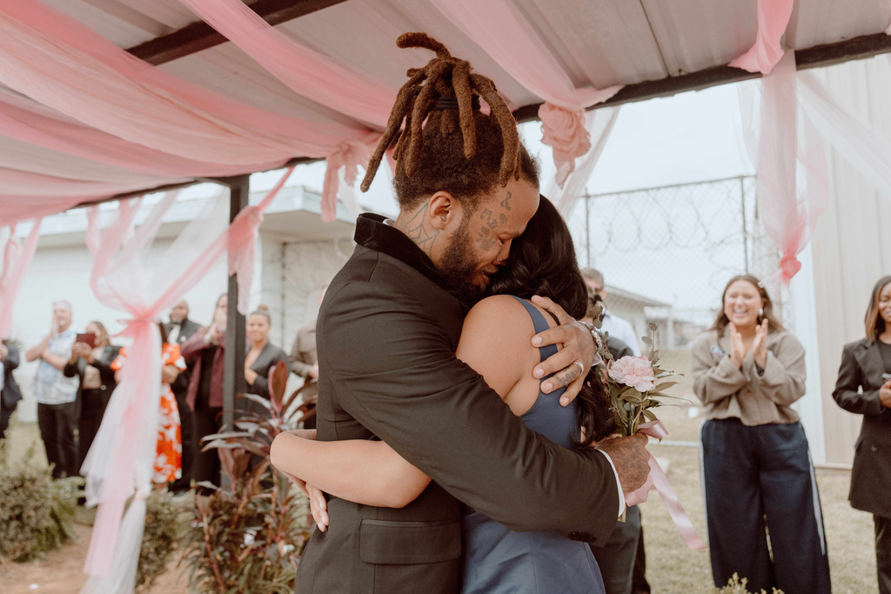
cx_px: 446
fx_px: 594
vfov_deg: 53.1
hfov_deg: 73.7
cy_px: 297
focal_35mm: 24
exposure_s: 1/2500
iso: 1000
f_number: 2.8
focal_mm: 24
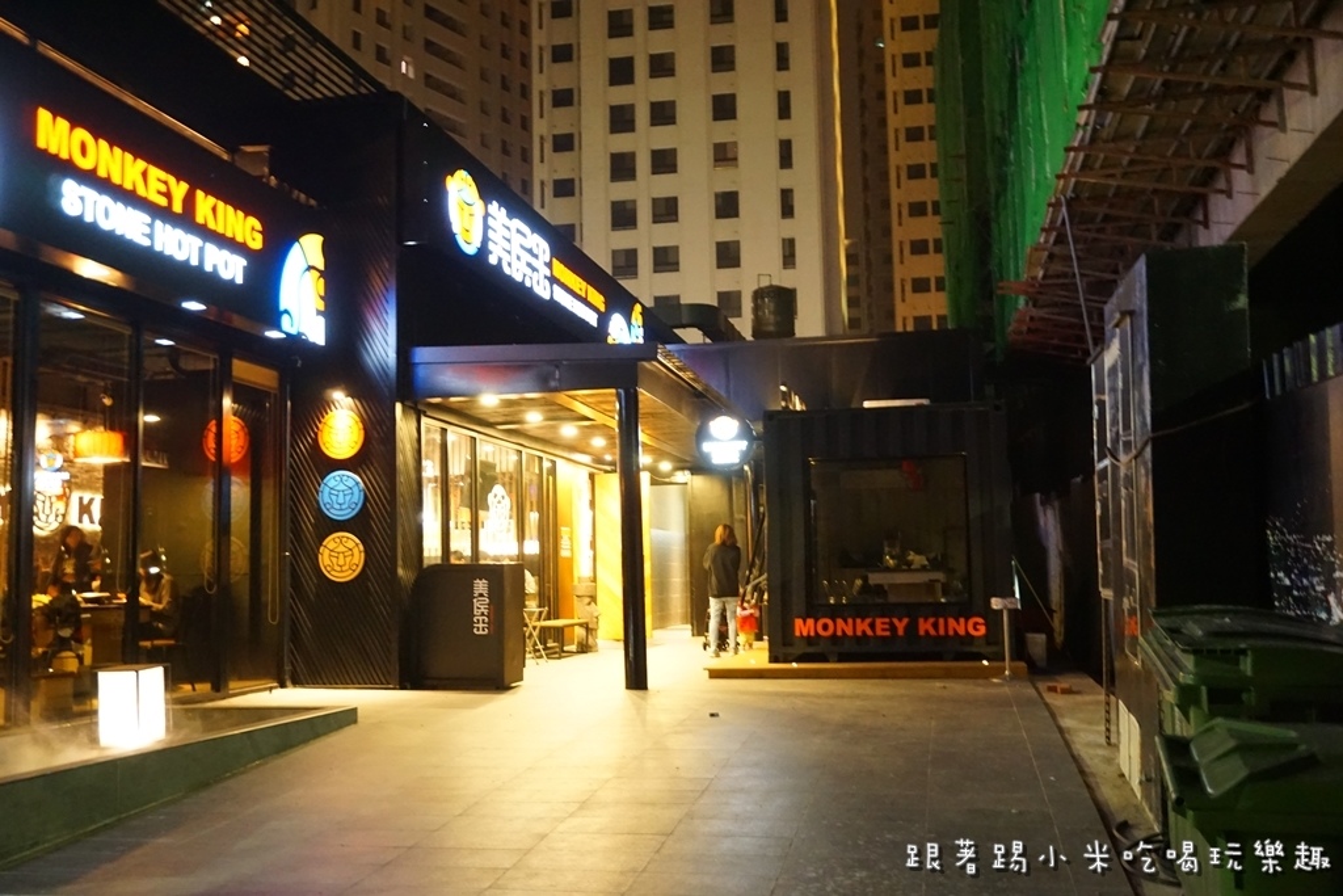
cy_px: 448
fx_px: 1287
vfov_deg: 38.4
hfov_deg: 55.1
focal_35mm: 34
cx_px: 672
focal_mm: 23
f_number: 4
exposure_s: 1/8
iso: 3200
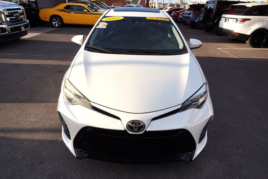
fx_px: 179
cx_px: 134
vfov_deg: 53.1
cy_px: 90
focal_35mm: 24
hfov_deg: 73.8
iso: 100
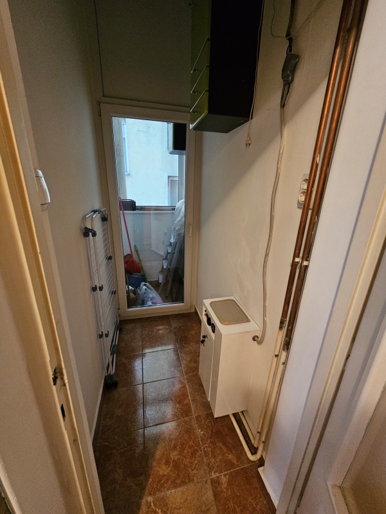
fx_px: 193
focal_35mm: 13
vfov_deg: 106.2
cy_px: 257
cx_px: 193
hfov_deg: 89.9
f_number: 2.2
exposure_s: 1/25
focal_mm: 2.2
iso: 640
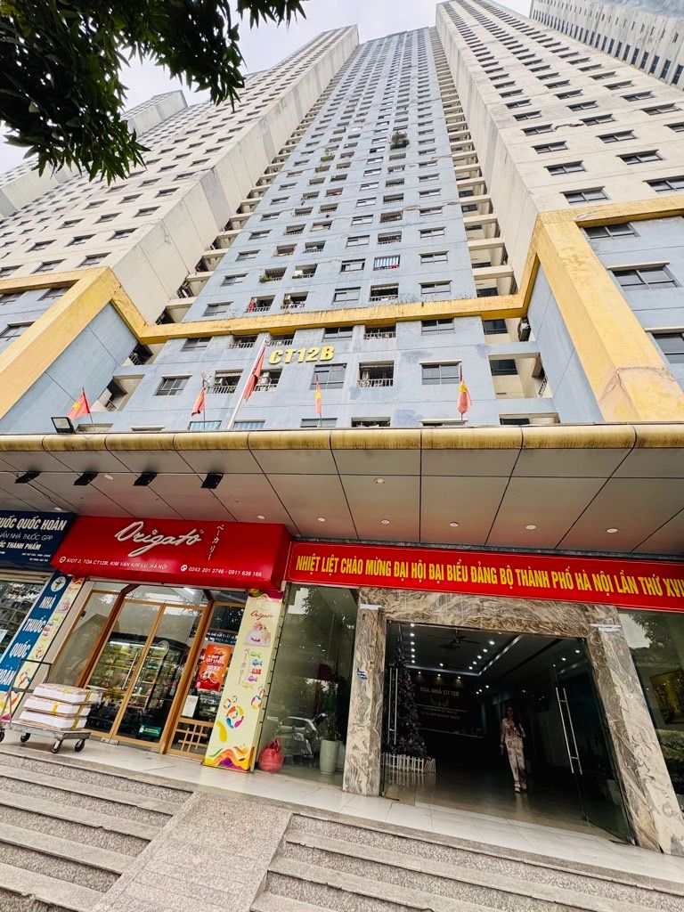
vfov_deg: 102.1
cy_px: 456
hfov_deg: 85.7
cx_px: 342
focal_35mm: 14
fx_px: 369
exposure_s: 1/211
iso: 40
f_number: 2.2
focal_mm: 2.22
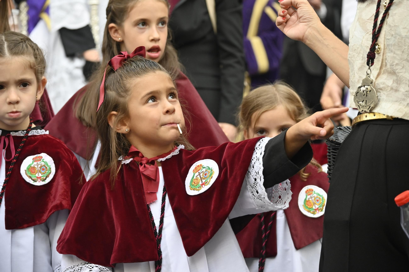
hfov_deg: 13.0
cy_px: 136
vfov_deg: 8.7
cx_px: 204
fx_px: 1789
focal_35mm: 158
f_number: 6.3
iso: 1000
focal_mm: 105
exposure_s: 1/400
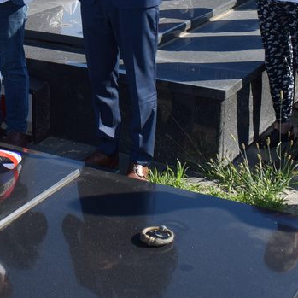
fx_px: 769
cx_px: 3
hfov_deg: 21.2
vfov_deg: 20.8
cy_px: -32
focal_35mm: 79
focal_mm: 18
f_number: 8
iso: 100
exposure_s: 1/200
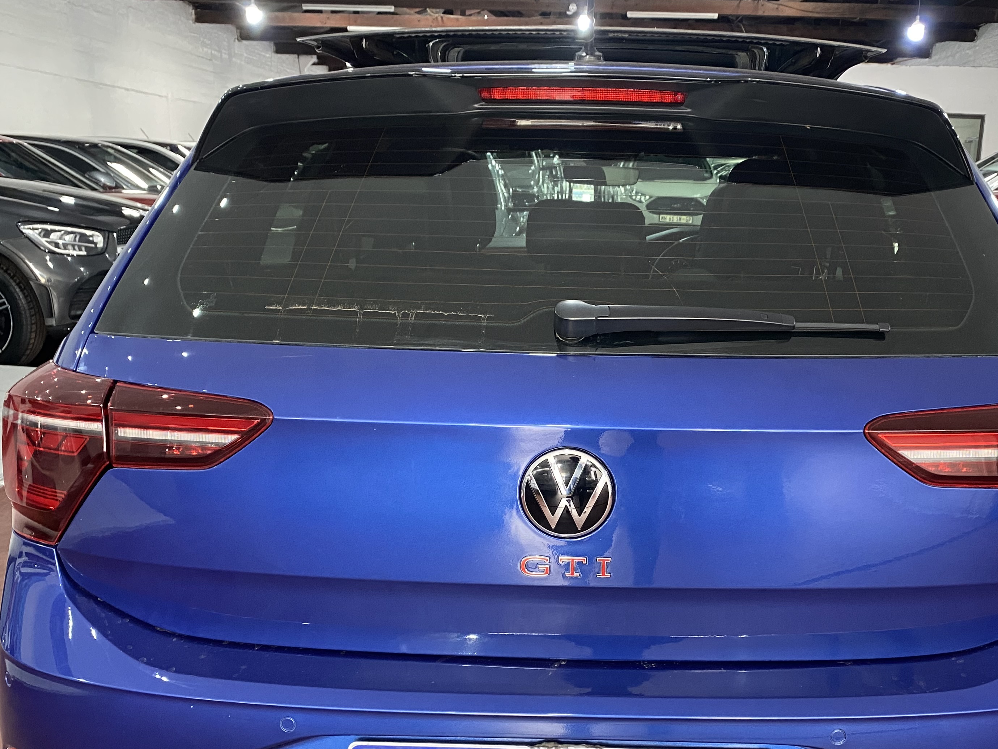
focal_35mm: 38
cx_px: 613
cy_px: 487
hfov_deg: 48.6
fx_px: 1096
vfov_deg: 37.4
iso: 250
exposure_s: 1/50
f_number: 1.8
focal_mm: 4.25
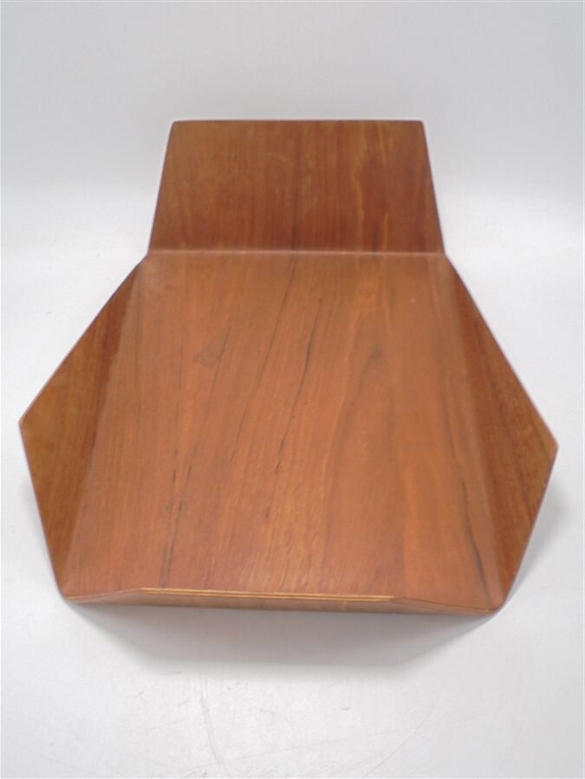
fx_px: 766
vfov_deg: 54.0
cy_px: 390
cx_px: 292
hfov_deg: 41.8
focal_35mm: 34
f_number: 4
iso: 100
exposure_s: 1/40
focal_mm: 6.1
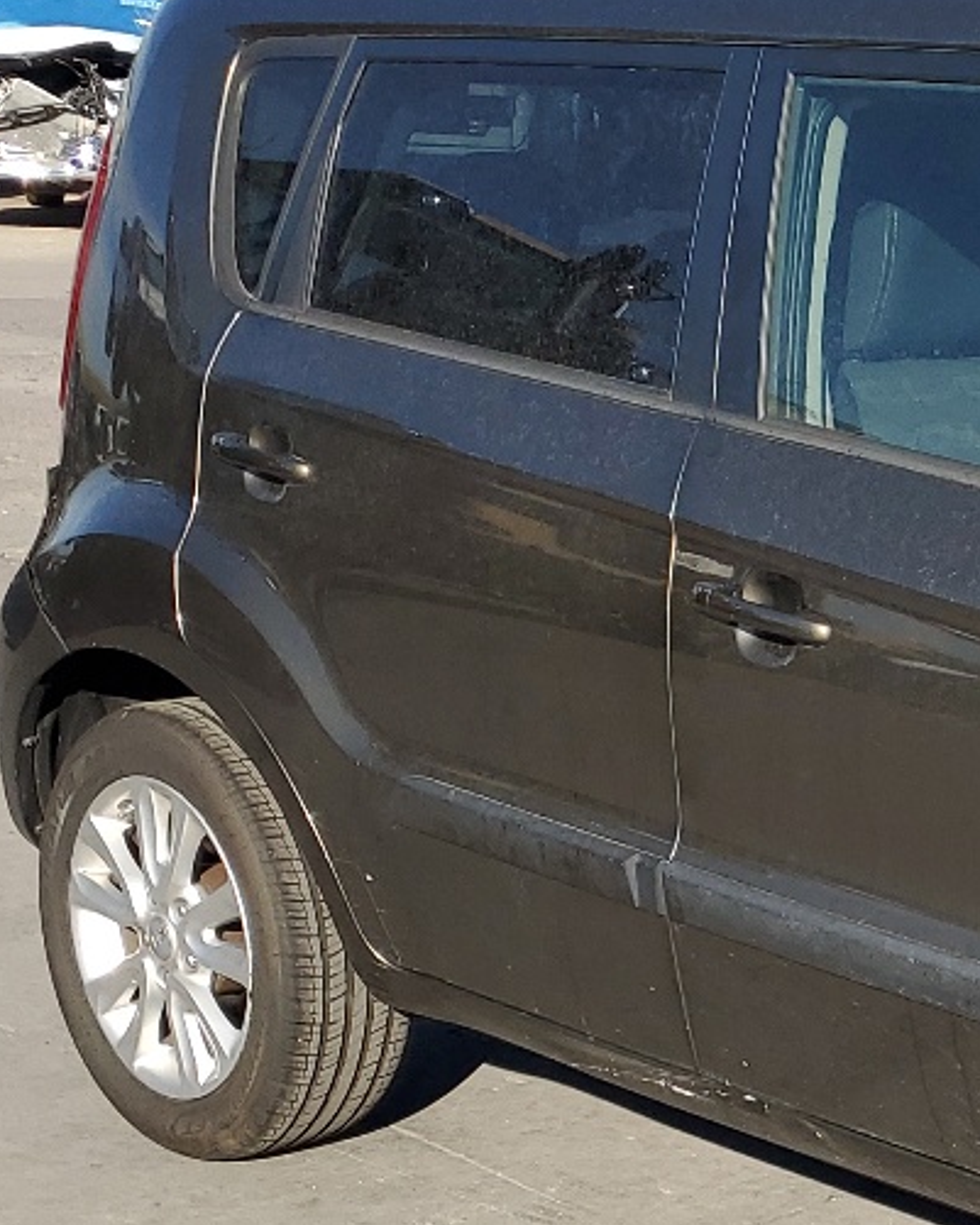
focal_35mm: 81
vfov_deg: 23.3
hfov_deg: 16.8
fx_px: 2936
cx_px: 1569
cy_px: 907
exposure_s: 1/2000
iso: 50
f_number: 1.5
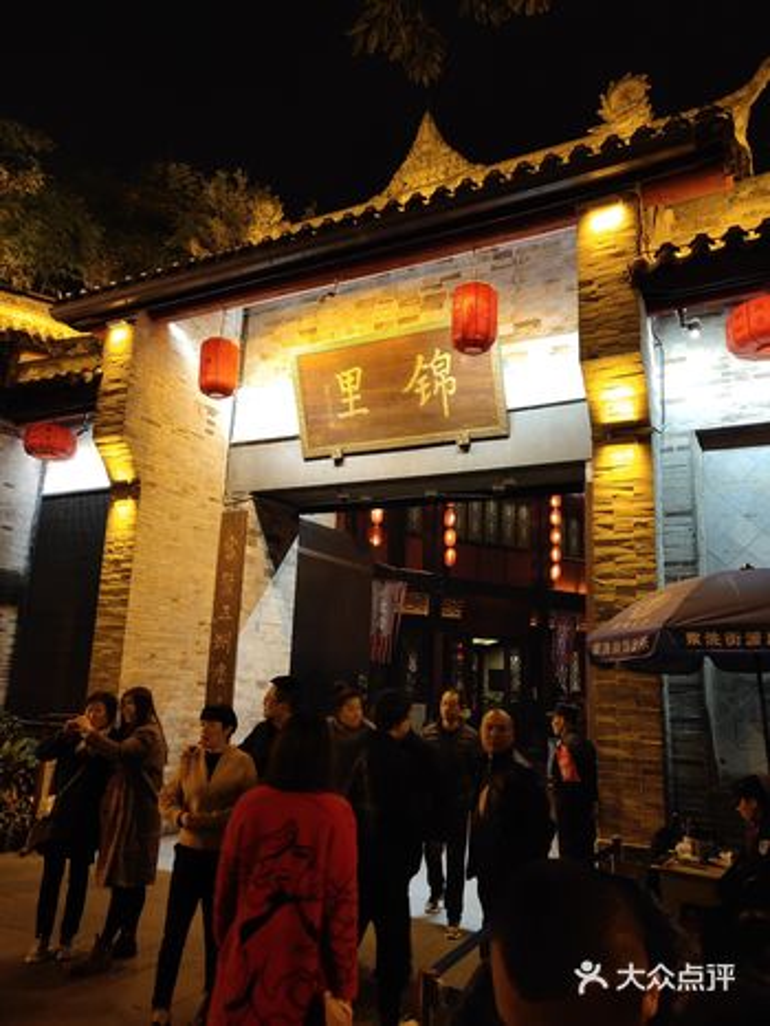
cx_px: 385
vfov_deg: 59.9
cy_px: 513
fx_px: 889
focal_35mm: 30
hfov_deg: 46.8
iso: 171
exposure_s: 1/50
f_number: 1.8
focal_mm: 4.35
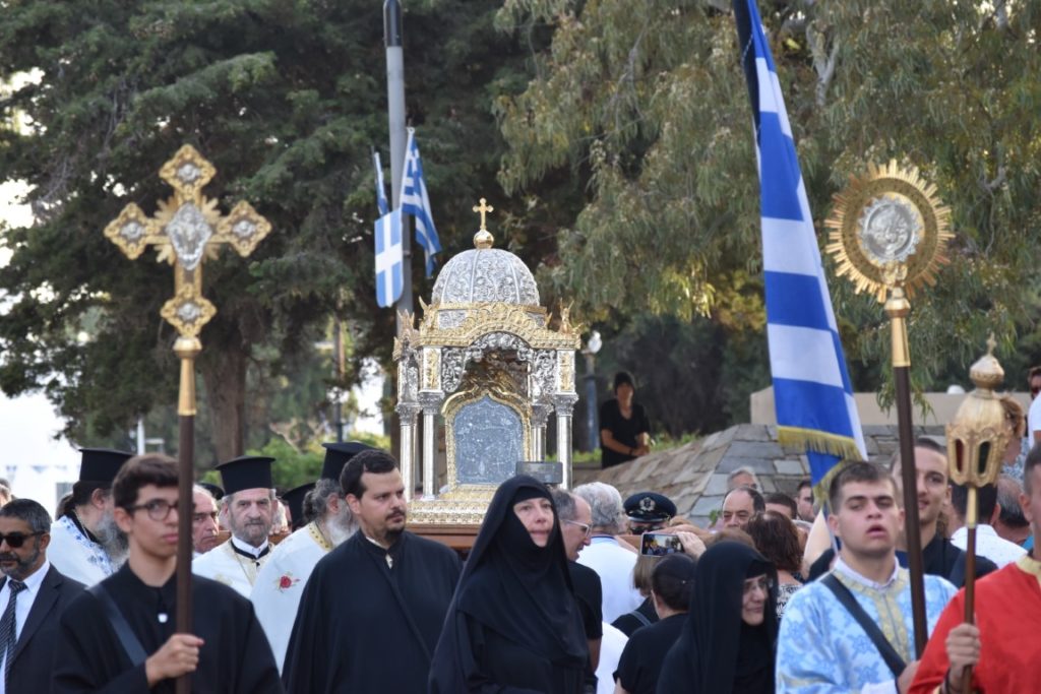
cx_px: 520
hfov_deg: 11.4
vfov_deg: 7.6
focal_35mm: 180
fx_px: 5205
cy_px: 347
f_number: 4.8
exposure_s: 1/250
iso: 500
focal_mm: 120
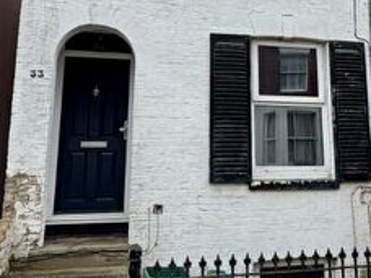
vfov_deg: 33.0
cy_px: 74
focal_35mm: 43
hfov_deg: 43.3
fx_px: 461
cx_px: 244
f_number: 2.2
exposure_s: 1/502
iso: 50
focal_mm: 2.22
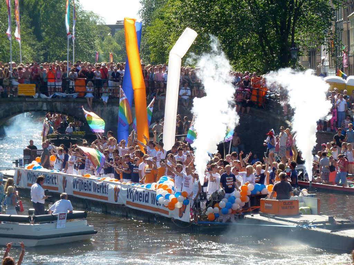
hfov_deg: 11.7
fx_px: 1728
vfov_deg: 8.8
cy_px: 132
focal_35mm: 169
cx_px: 177
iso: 80
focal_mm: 27.8
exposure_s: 1/250
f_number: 4.5
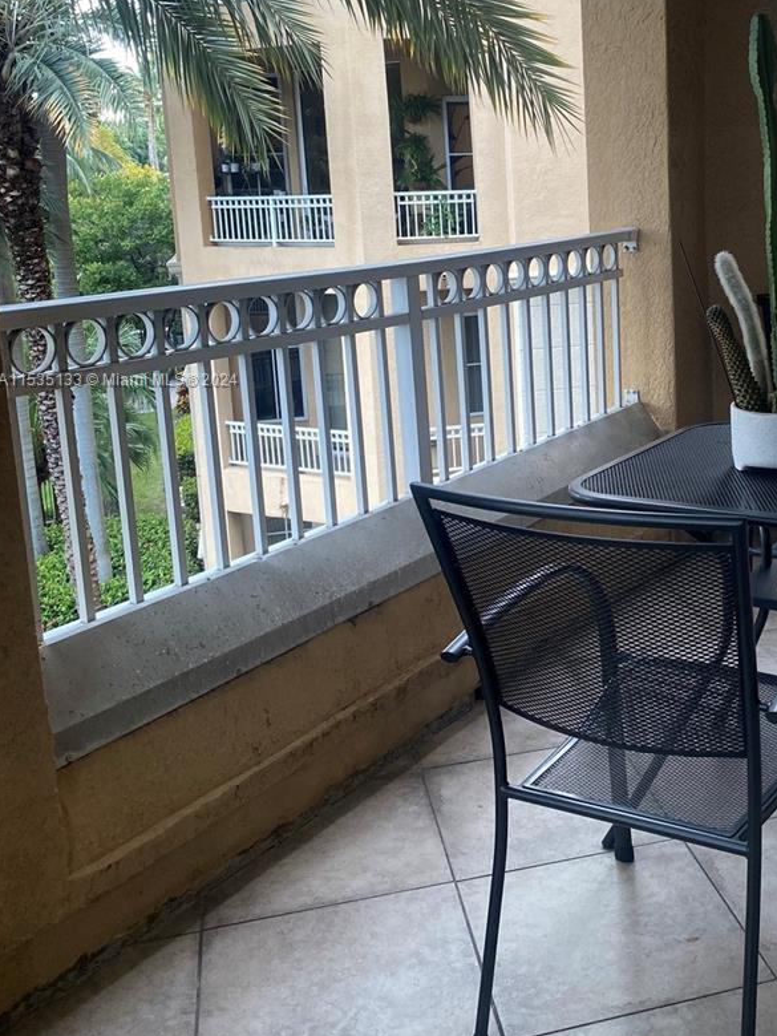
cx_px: 592
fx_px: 1197
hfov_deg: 35.1
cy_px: 381
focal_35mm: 40
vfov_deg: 46.3
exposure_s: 1/120
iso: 64
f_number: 1.8
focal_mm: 4.25
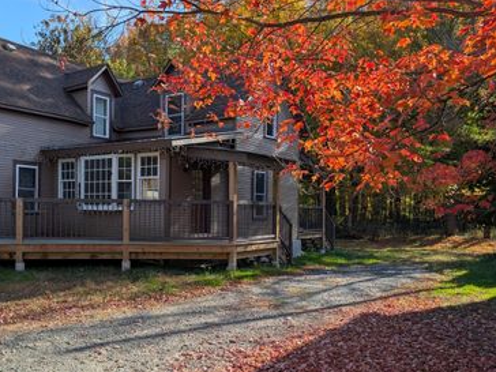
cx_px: 165
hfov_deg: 54.2
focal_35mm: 33
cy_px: 210
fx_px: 473
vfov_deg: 42.9
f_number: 1.68
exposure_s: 1/3584
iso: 20
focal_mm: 6.9
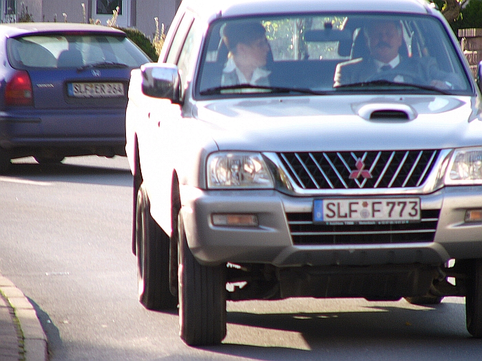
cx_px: 241
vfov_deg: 3.4
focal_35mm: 432
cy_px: 180
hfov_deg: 4.6
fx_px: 6015
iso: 50
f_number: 2.8
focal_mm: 72
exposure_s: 1/160
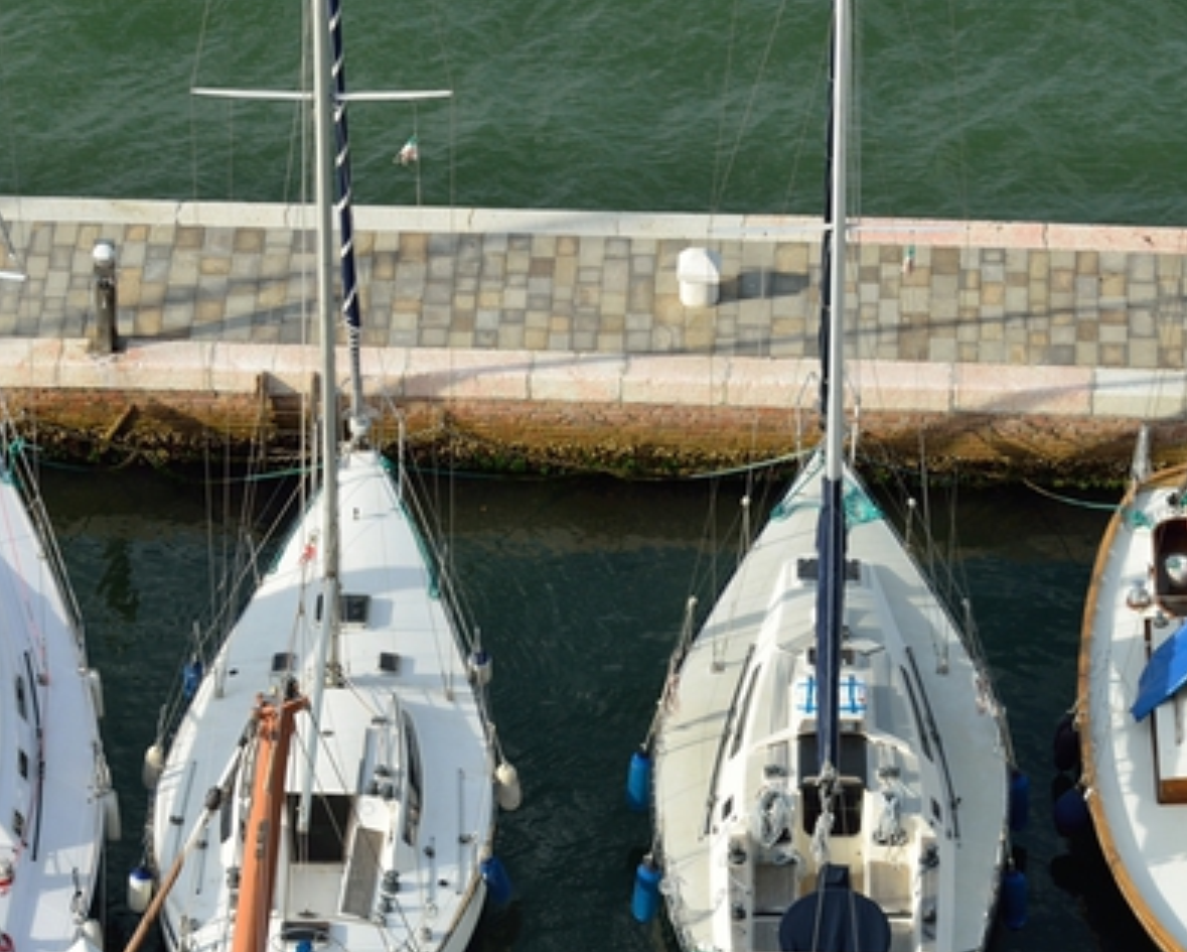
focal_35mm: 230
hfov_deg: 8.4
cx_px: 583
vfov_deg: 6.7
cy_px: 624
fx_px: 8086
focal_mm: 92
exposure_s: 1/320
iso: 100
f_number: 6.3
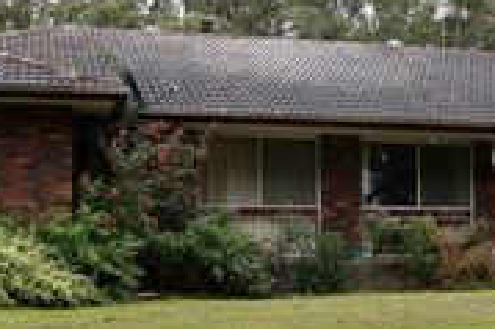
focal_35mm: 71
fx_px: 975
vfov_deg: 19.1
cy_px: 181
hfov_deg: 28.1
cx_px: 368
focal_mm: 18
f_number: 6.3
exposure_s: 1/200
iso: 100
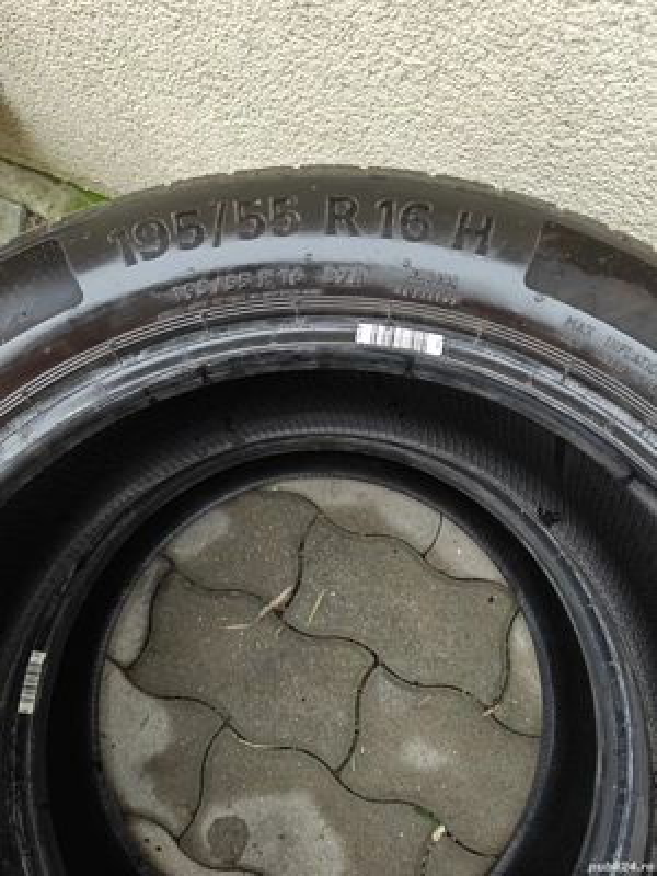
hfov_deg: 56.8
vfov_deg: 71.6
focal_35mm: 24
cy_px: 438
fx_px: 607
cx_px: 328
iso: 640
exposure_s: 1/73
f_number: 1.8
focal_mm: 5.59
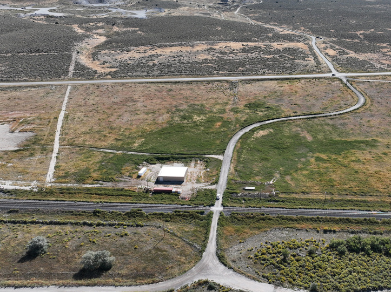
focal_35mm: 34
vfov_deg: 41.5
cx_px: 252
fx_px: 384
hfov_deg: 53.2
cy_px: 111
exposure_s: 1/3200
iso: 200
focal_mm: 12.29
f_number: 2.8
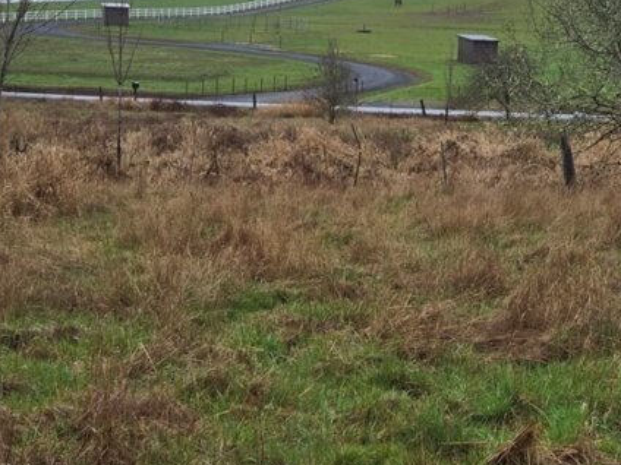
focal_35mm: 76
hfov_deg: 25.7
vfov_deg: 19.4
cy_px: 175
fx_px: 1363
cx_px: 334
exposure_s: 1/406
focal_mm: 5.4
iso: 25
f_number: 1.8
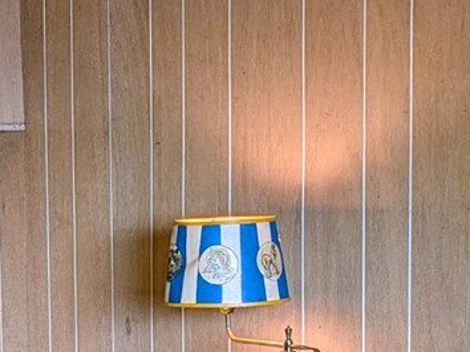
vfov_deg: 13.0
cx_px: -116
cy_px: 336
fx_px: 1533
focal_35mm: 113
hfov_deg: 16.6
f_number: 1.89
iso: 72
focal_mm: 5.43
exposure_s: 1/120
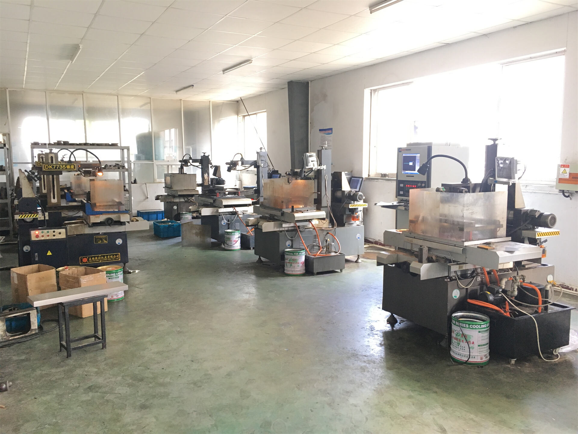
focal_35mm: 29
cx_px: 289
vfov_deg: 48.2
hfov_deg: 61.7
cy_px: 217
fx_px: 484
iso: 160
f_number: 2.2
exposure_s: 1/33
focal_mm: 4.15
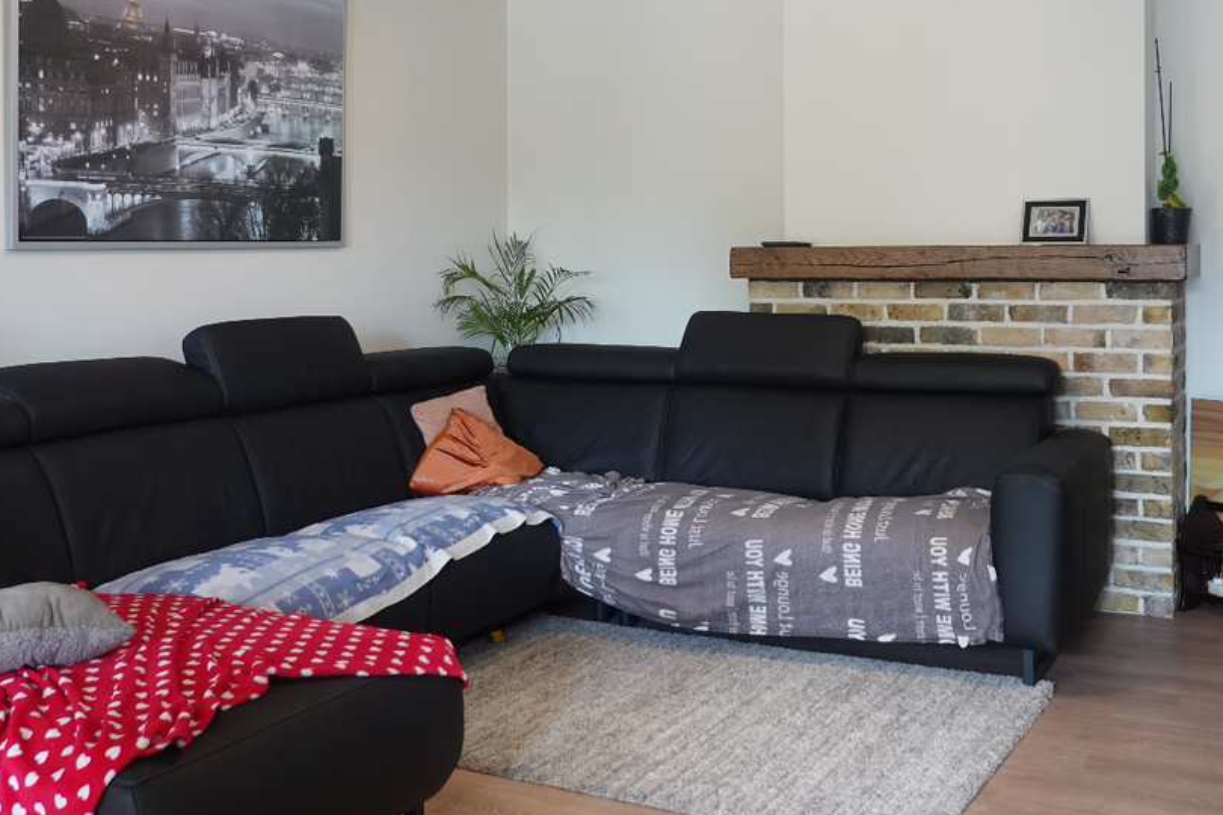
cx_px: 710
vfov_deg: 33.1
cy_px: 258
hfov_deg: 48.3
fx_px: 1359
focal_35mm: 40
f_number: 2.8
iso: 500
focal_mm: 9
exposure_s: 1/30
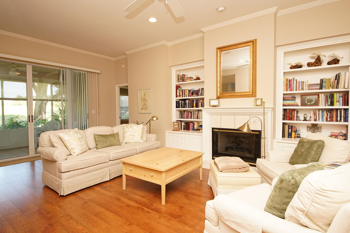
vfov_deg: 67.4
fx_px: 175
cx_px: 175
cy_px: 116
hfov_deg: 90.0
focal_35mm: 18
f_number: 4.5
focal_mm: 12
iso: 1600
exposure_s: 1/160
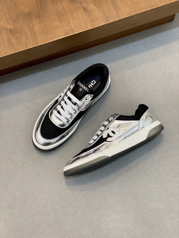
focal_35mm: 52
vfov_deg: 36.8
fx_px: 359
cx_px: 90
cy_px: 119
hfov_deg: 28.0
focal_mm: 6
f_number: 2
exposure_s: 1/100
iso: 100
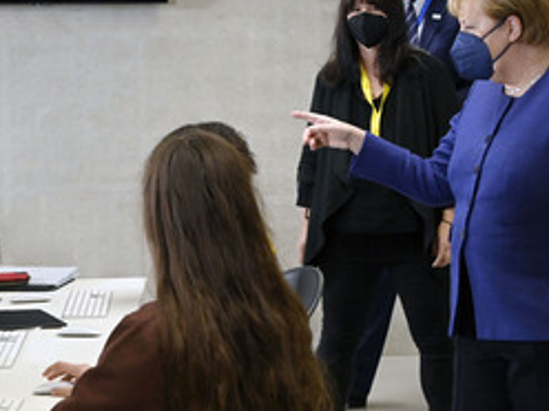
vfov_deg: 15.1
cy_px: 181
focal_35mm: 98
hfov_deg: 20.0
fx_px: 1554
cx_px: 313
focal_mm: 56
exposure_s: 1/250
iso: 6400
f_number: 9
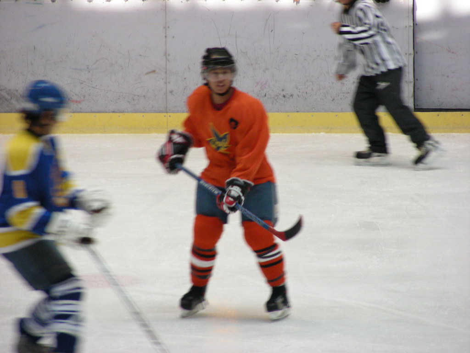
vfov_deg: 4.8
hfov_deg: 6.4
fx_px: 4195
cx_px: 235
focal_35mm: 309
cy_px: 176
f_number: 3.5
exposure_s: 1/63.2
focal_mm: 51.6
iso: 223
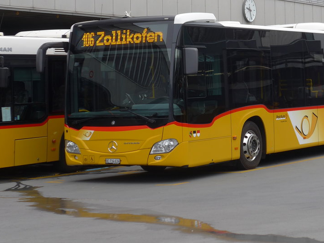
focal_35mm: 104
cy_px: 44
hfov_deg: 18.8
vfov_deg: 14.2
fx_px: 974
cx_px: 247
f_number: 3.7
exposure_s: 1/125
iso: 80
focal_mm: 12.7
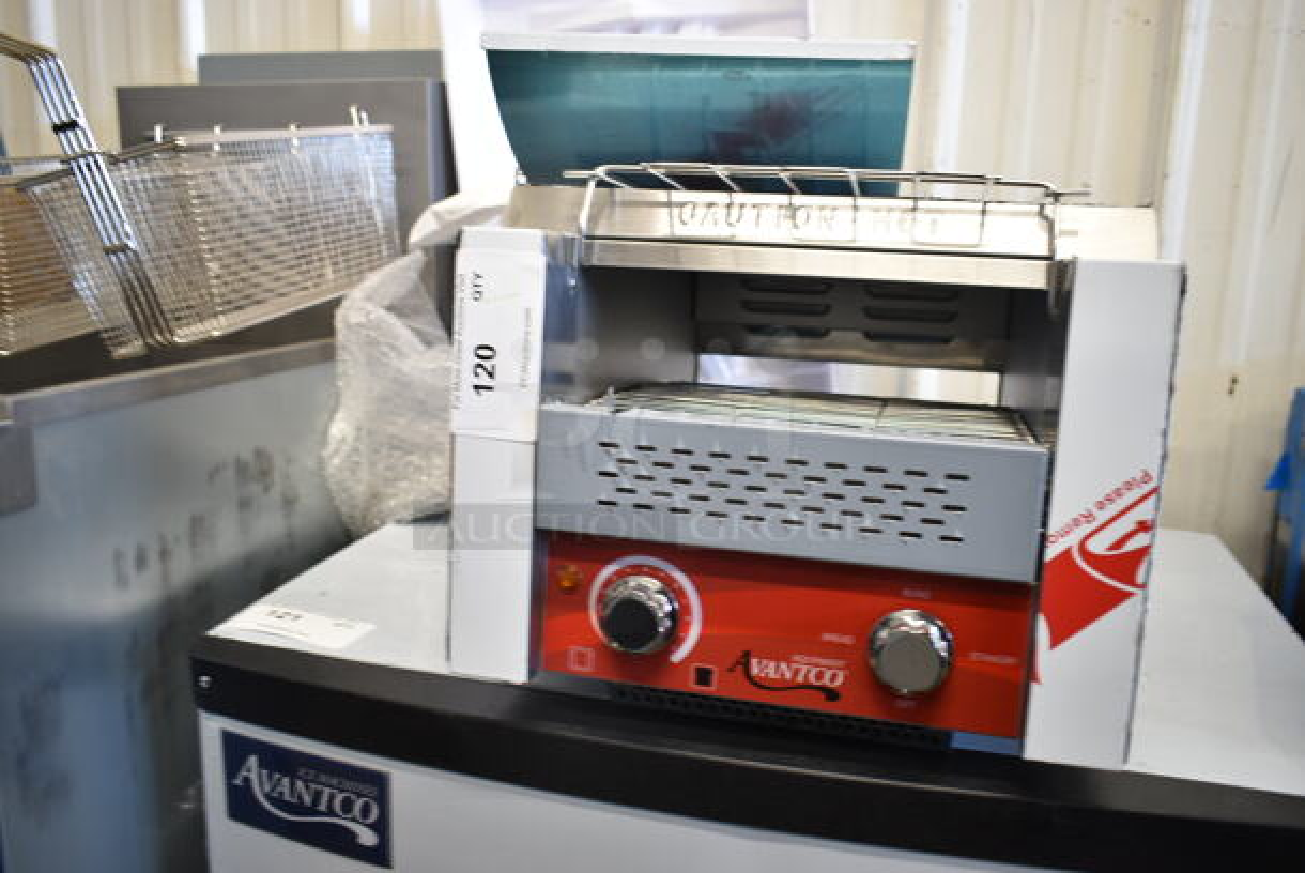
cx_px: 652
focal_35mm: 30
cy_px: 436
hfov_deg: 61.9
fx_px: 1089
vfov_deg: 43.7
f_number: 3.5
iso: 500
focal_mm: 20
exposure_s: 1/30
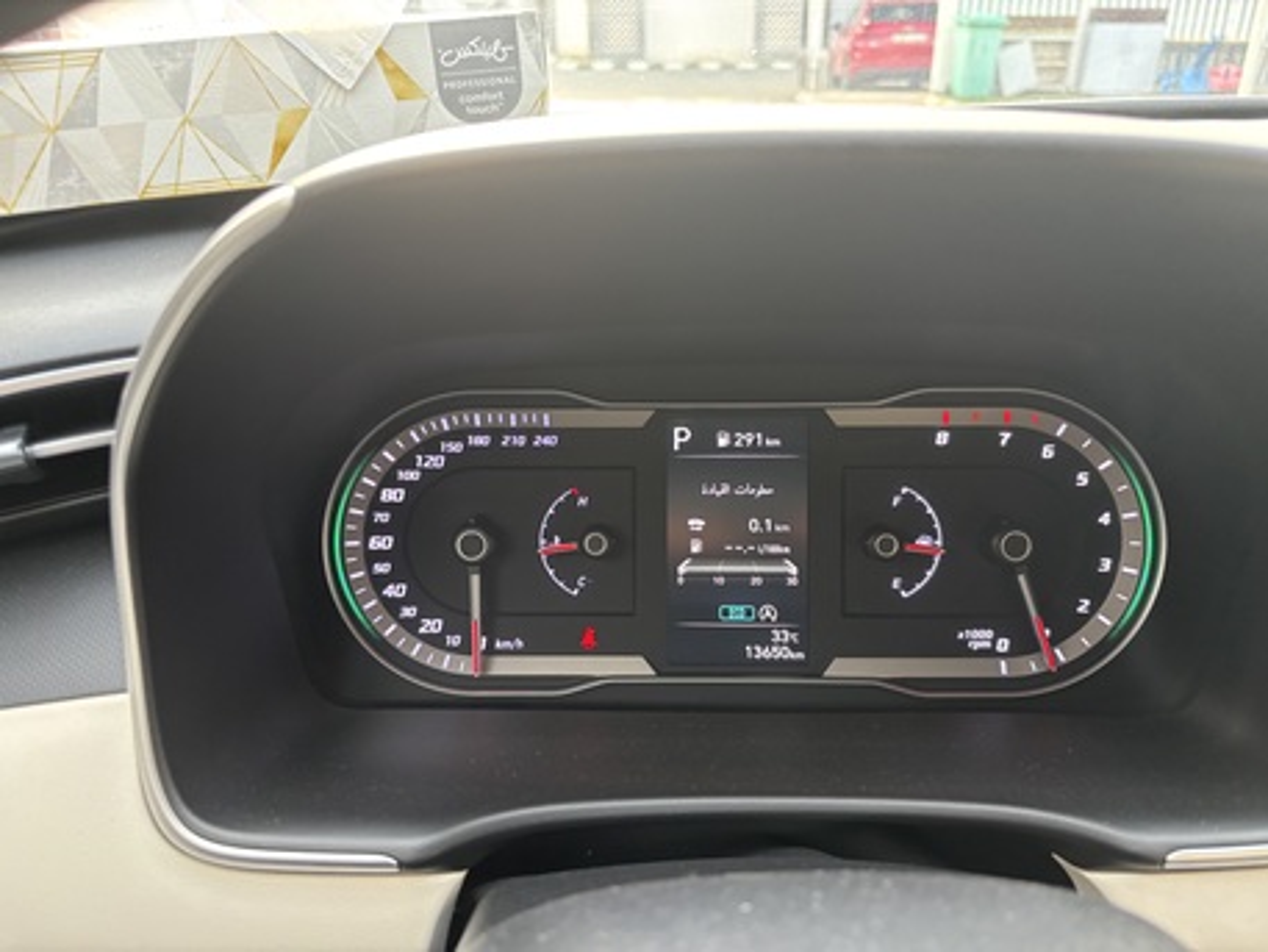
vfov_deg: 53.1
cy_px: 476
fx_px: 953
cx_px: 634
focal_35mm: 26
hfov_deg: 67.3
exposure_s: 1/60
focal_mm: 5.96
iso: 160
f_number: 1.6
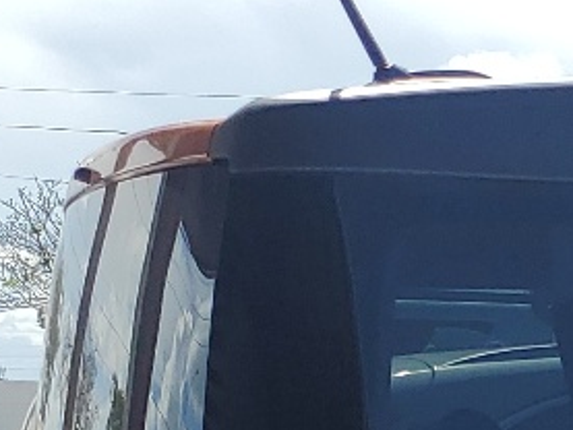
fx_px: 2484
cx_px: 1260
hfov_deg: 11.4
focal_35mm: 150
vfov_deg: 9.3
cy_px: 858
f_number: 1.5
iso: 50
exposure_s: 1/3333
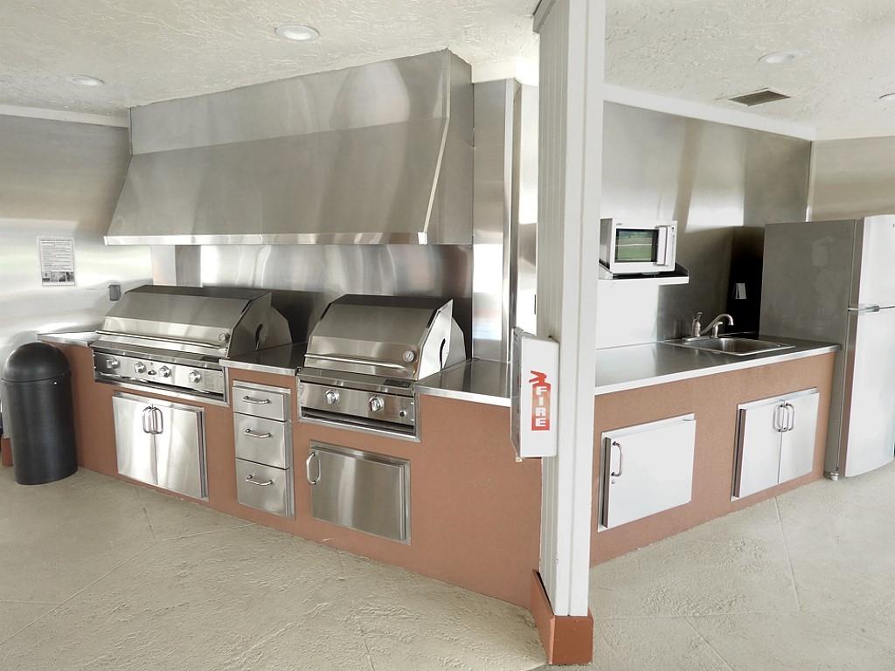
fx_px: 517
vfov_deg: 66.0
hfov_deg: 81.7
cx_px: 448
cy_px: 336
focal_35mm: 20
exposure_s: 1/100
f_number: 2.8
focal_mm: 3.58
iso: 100
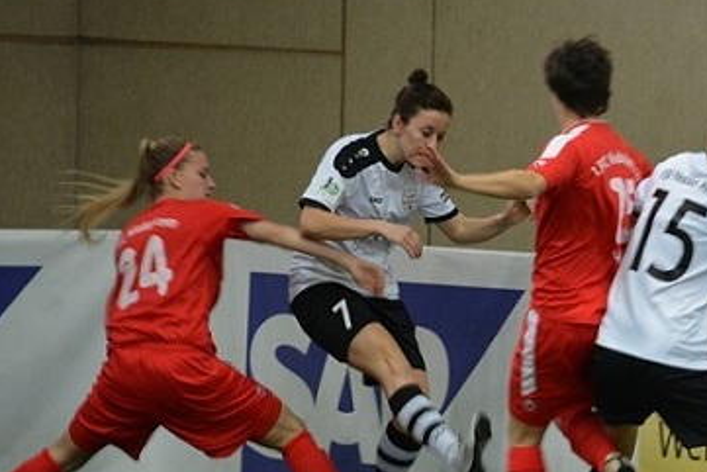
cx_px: 476
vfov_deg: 2.6
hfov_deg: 4.0
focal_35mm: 520
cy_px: 315
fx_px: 10216
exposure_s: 1/100
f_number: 5.3
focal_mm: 240
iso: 1600
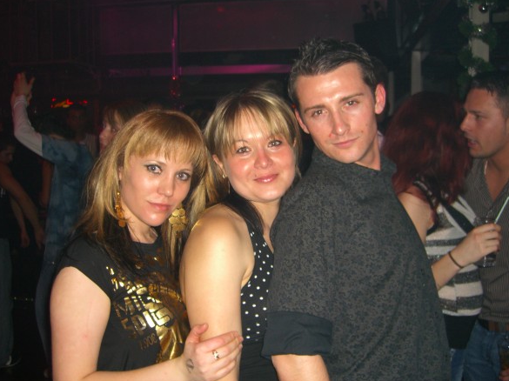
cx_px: 256
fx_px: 573
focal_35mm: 39
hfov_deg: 47.9
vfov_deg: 36.8
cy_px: 192
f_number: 2.8
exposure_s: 1/60
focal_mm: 7.9
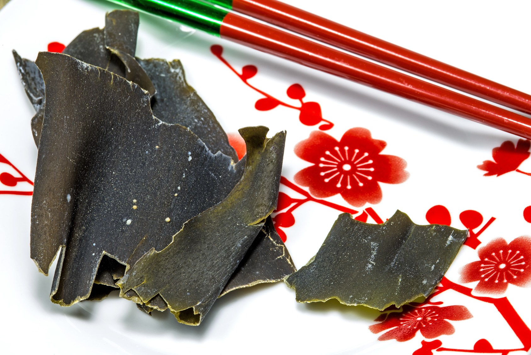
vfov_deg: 13.1
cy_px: 178
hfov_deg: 19.4
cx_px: 266
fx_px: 1549
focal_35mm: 105
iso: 50
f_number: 29
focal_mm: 105
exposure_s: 3
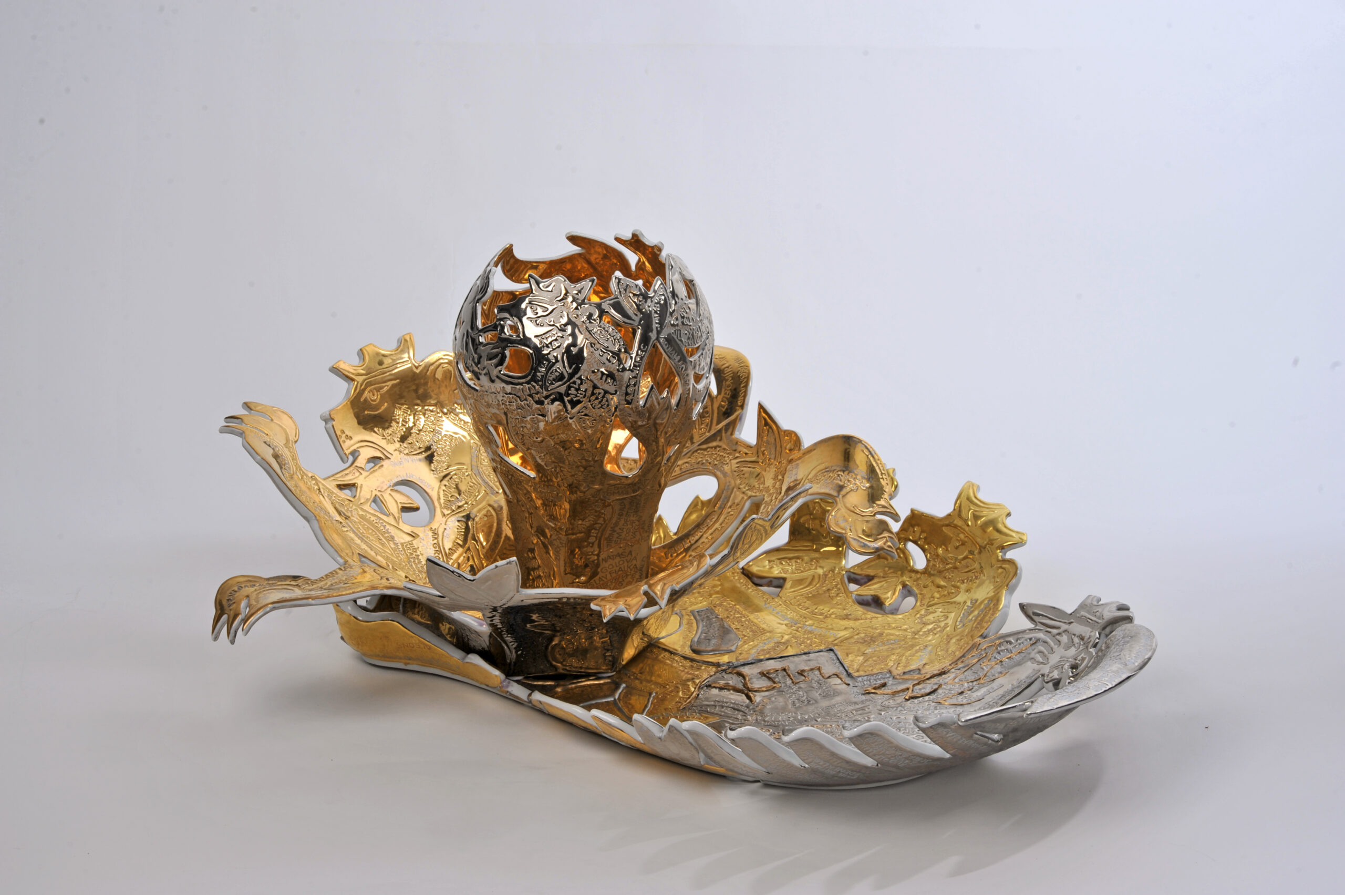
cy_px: 448
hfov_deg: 23.9
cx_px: 672
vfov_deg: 16.0
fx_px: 3173
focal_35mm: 85
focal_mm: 85
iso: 200
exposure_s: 1/160
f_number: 14
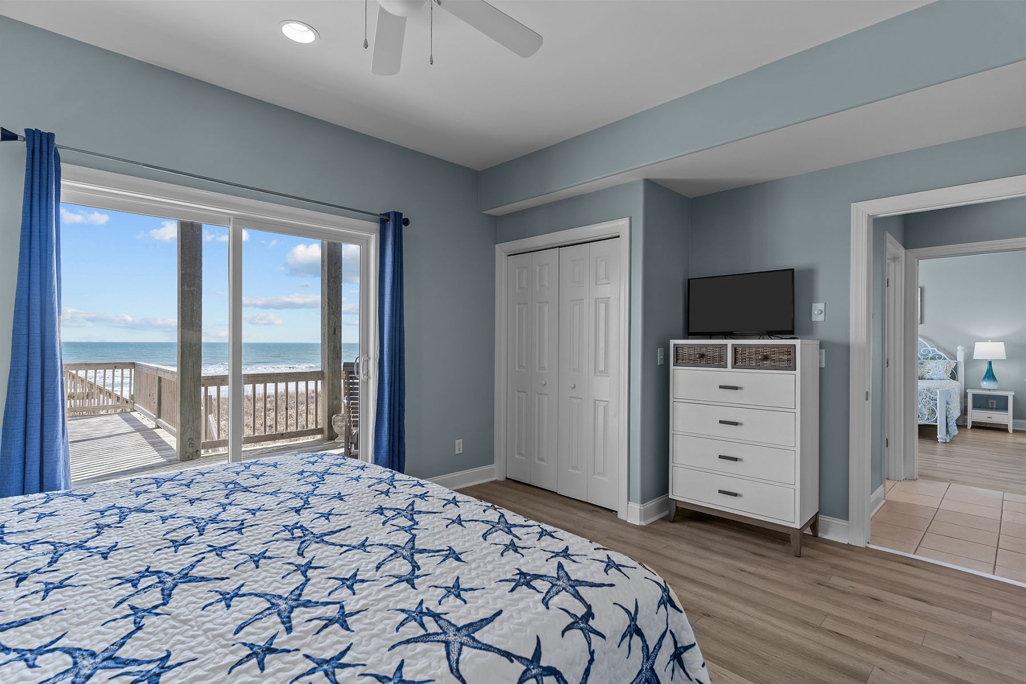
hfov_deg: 93.3
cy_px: 342
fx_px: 484
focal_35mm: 17
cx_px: 513
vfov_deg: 70.4
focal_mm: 17
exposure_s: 1/6
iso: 125
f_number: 6.3
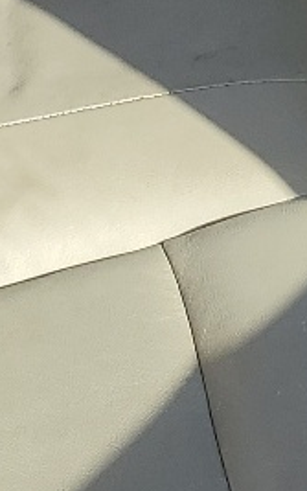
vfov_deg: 12.5
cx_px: 140
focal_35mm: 165
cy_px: -29
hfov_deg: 8.0
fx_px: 2208
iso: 50
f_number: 1.5
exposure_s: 1/1429
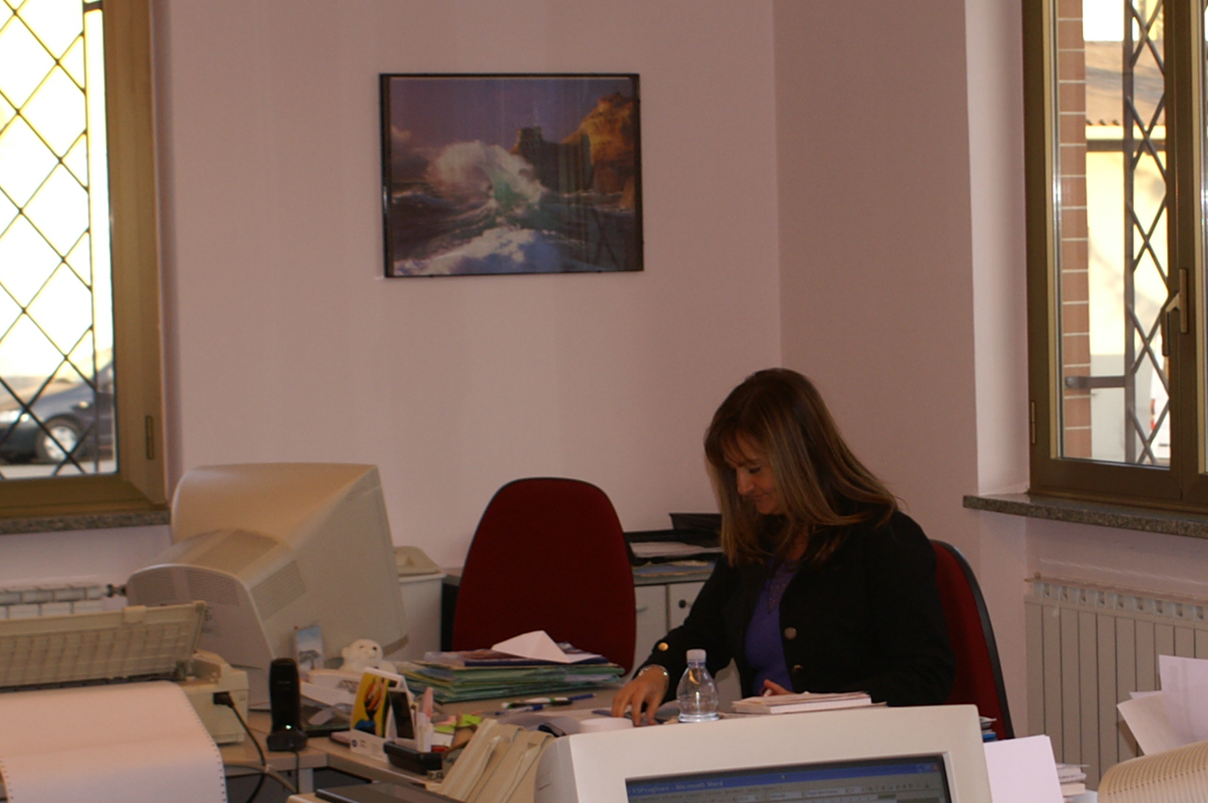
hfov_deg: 20.4
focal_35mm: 100
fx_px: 3352
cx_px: 815
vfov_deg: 13.7
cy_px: 452
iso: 200
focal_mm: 30
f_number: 5
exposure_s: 1/80
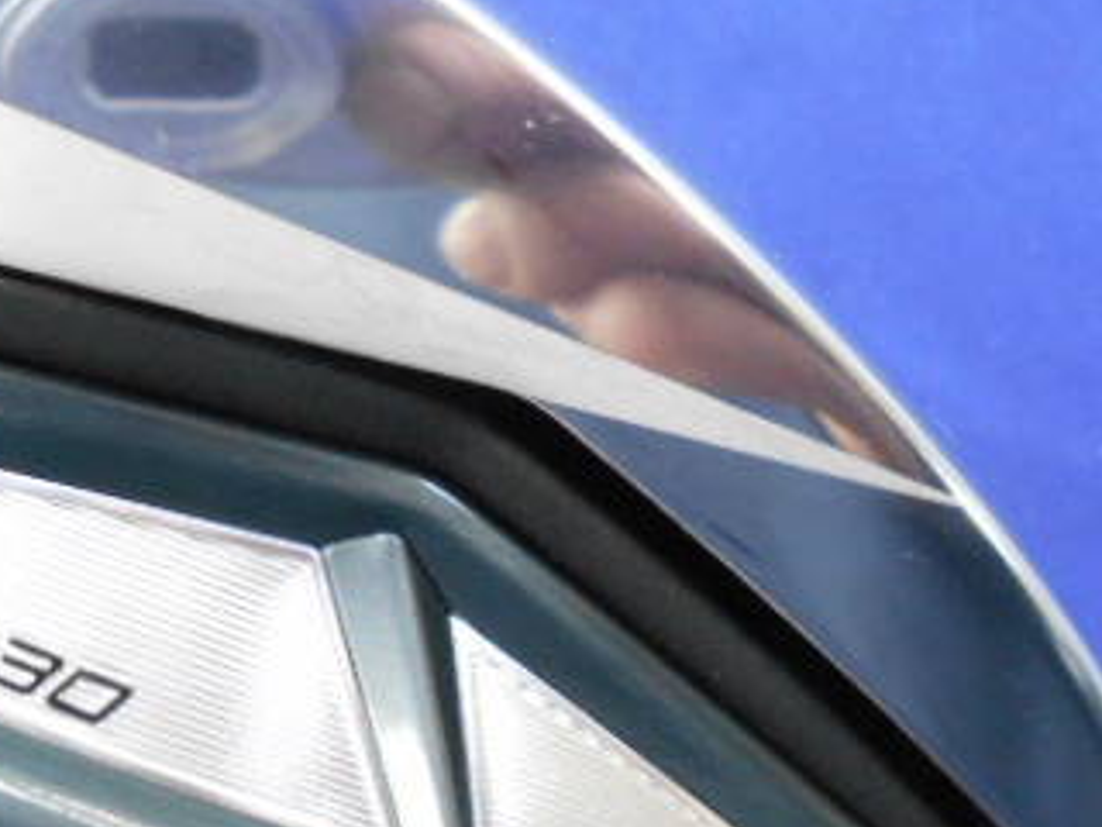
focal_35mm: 52
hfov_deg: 36.7
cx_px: 444
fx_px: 1655
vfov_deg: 27.9
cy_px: 534
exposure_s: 1/15
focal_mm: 4.6
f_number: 3.2
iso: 400
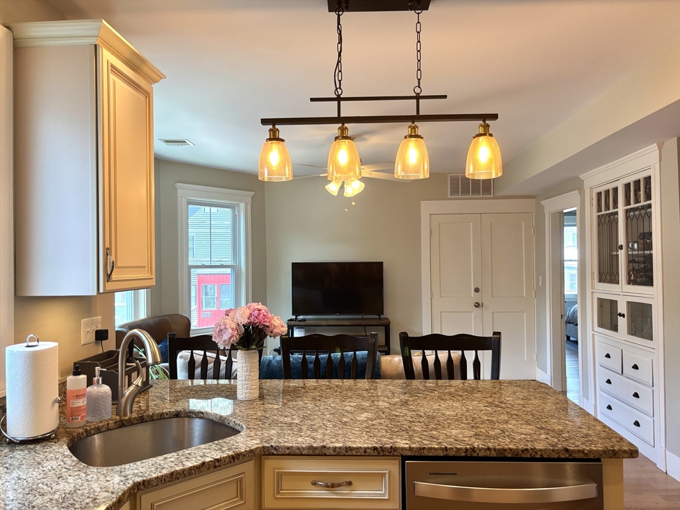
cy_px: 255
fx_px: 511
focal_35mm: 26
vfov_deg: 53.1
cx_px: 340
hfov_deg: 67.3
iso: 80
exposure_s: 1/120
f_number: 1.6
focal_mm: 5.96
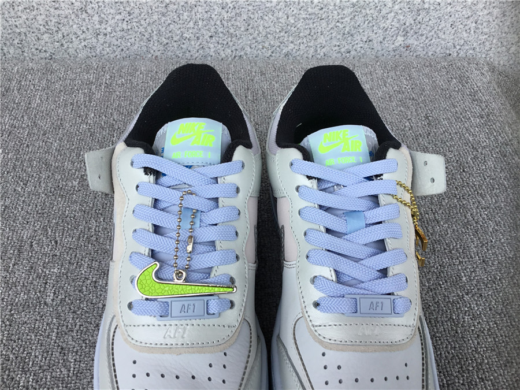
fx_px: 466
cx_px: 260
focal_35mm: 31
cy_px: 195
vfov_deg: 45.4
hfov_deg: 58.4
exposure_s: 1/365
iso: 25
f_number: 2.4
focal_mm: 3.3
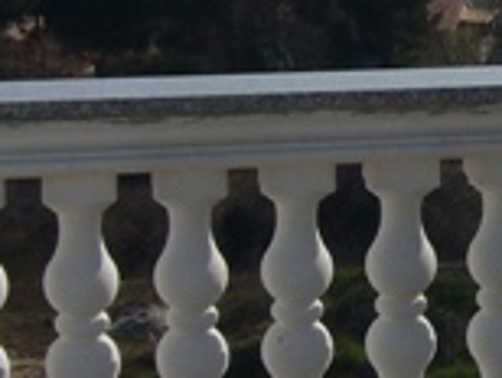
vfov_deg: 10.2
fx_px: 2106
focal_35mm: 145
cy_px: -26
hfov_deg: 13.0
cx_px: 707
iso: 80
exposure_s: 1/800
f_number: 5.6
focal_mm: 5.8
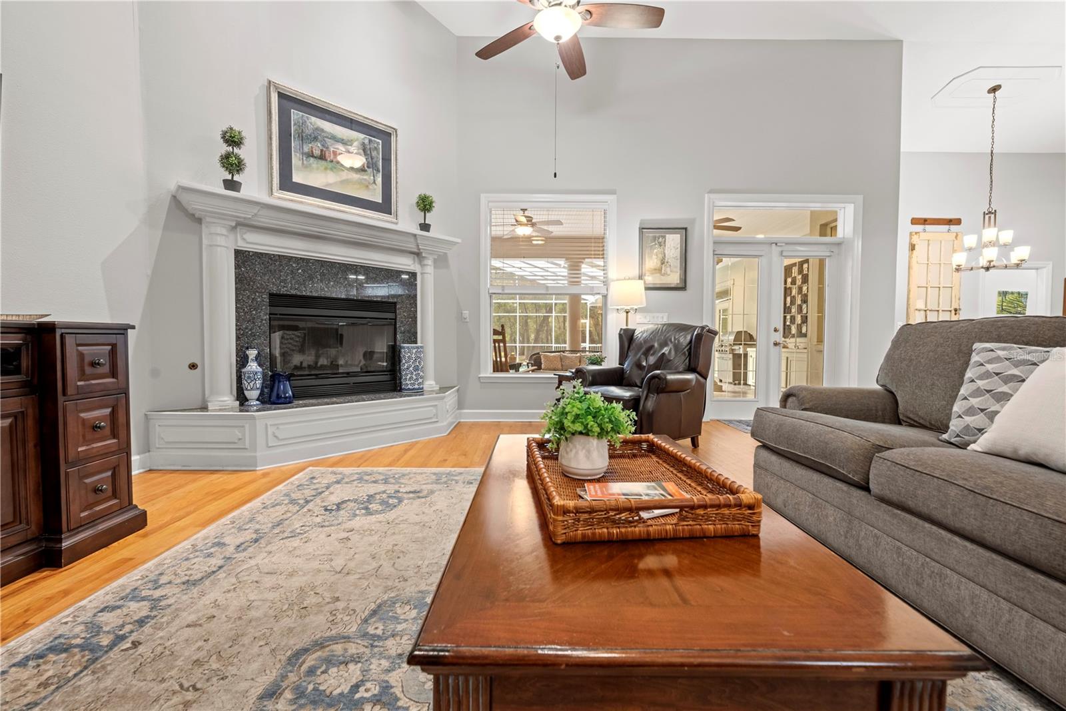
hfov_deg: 104.3
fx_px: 414
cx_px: 533
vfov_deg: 81.2
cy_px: 356
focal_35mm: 14
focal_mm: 14
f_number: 8
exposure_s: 1
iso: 320
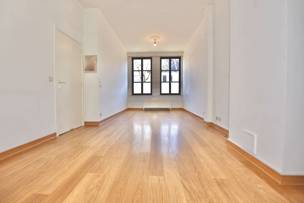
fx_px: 118
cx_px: 152
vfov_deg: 81.2
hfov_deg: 104.3
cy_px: 102
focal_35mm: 14
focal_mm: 14
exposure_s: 1/60
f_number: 3.5
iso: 200
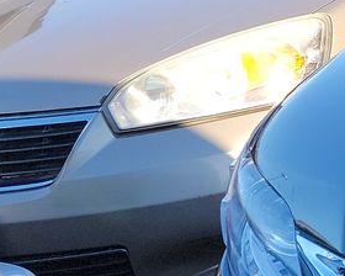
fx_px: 1368
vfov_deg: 11.5
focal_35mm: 134
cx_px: 959
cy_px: 101
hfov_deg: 10.9
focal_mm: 6.7
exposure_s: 1/203
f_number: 1.8
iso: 50
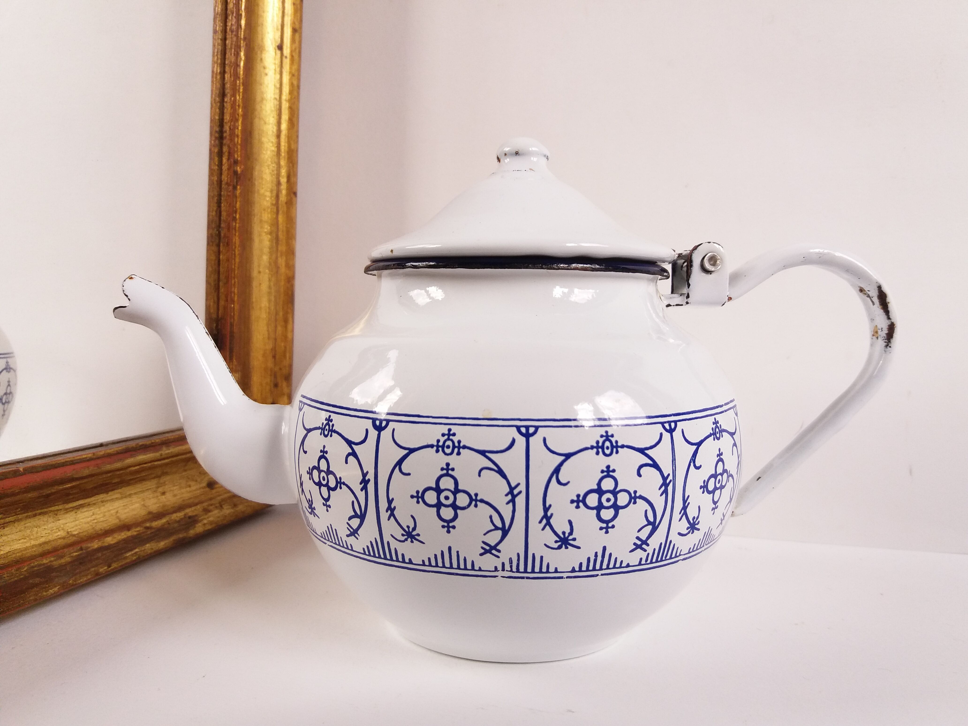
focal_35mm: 28
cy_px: 363
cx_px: 484
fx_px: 783
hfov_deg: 63.4
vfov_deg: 49.7
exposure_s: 1/177
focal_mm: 3.7
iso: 100
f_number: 1.9
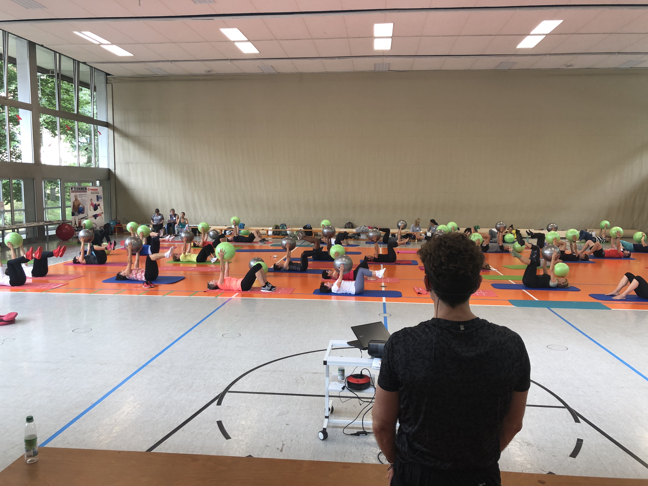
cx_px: 324
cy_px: 243
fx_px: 524
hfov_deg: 63.4
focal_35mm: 28
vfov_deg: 49.7
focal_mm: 4
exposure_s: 1/33
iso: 25
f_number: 1.8
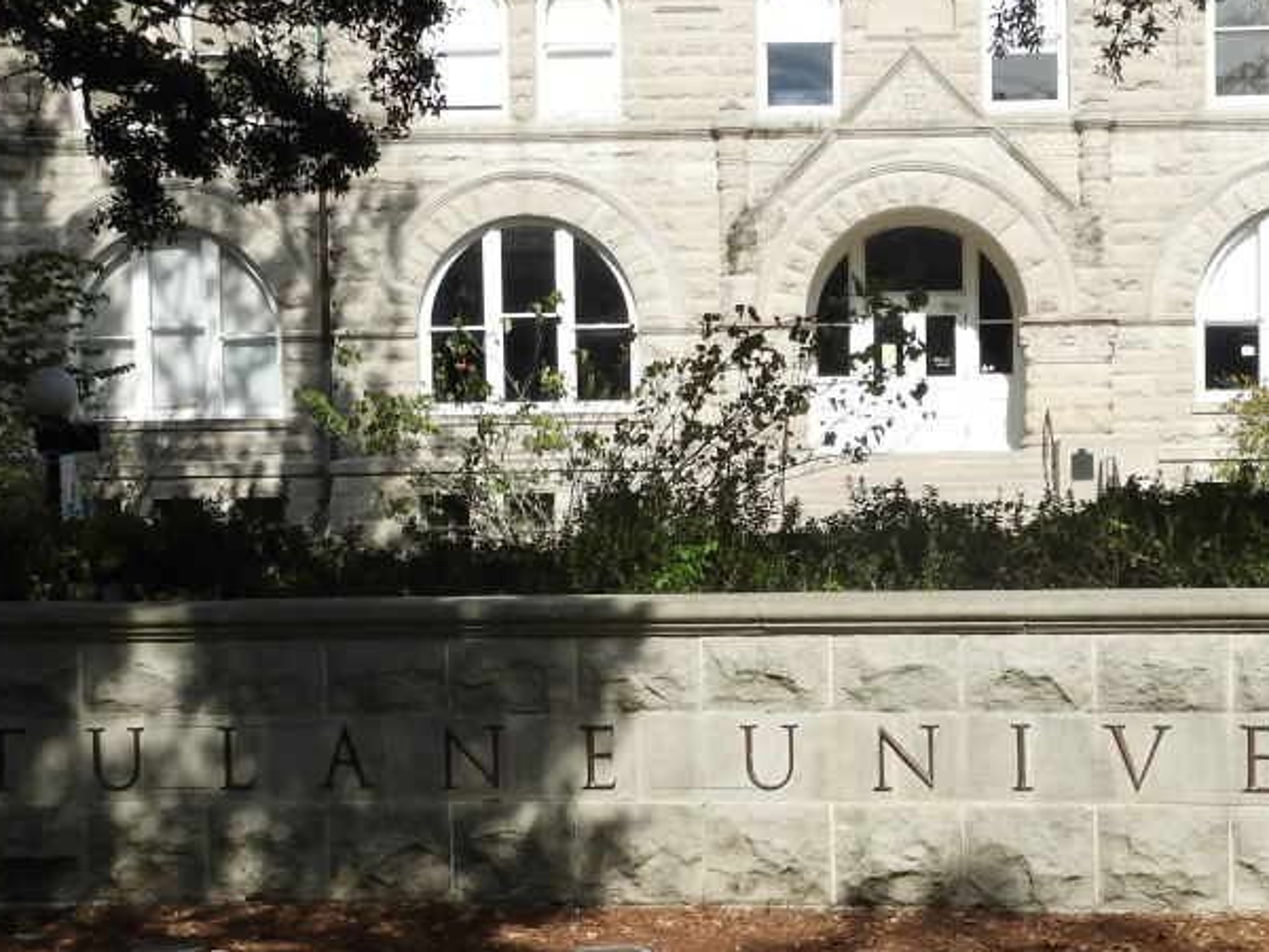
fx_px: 2639
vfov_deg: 20.3
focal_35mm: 72
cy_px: 677
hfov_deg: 26.9
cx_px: 821
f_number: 3.5
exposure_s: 1/1600
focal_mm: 5.4
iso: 100
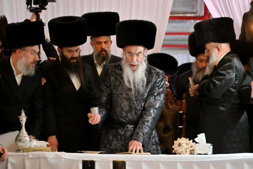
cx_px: 126
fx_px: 2108
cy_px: 84
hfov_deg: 6.9
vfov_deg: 4.6
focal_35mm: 300
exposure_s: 1/160
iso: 1250
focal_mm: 200
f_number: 2.8
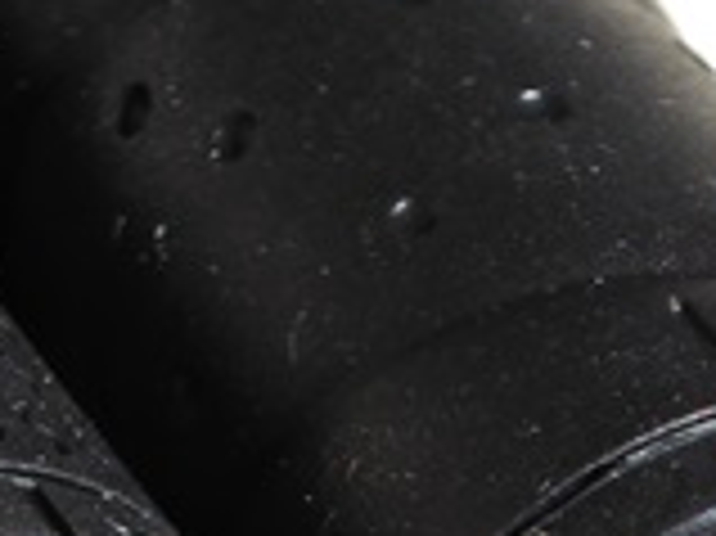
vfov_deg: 2.2
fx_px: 13786
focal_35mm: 667
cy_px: 1013
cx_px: 239
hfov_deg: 3.0
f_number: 5.4
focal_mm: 27.1
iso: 80
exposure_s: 1/125
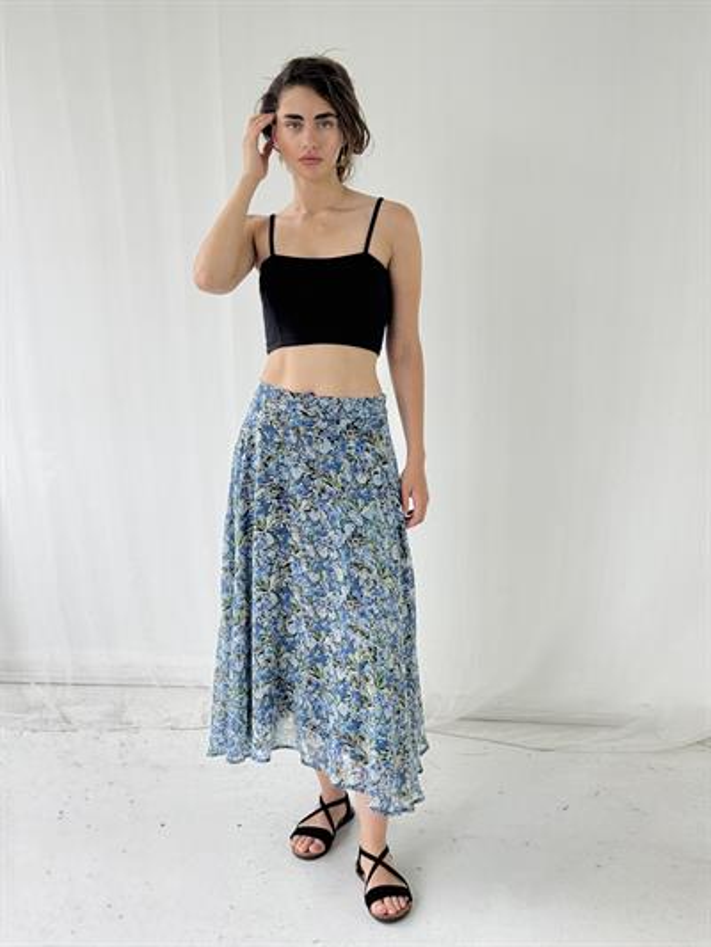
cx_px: 356
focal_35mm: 48
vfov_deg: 39.6
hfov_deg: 30.3
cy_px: 474
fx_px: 1314
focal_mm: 6.76
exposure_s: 1/267
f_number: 1.78
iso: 64
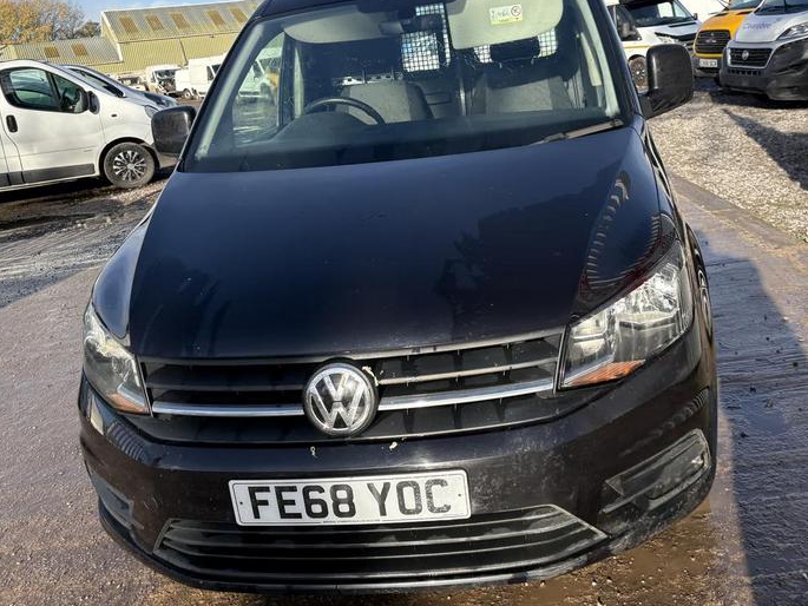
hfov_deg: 53.8
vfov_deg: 41.6
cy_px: 248
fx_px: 794
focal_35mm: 34
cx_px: 446
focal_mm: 5.96
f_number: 1.6
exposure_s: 1/2012
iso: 64
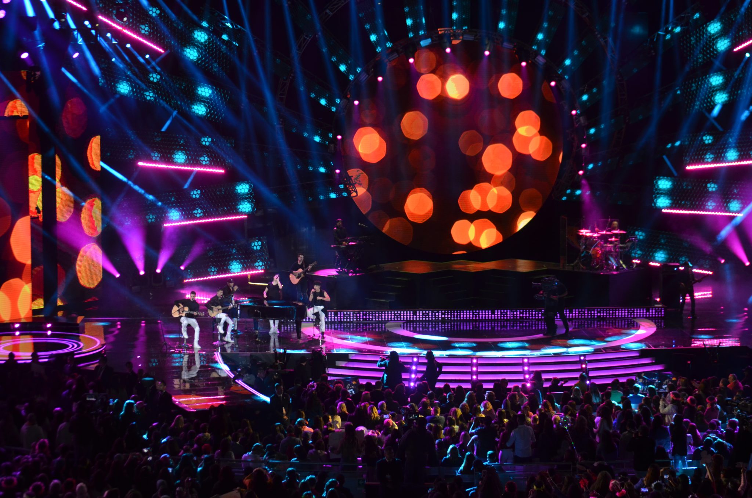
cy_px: 249
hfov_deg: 24.7
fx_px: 1720
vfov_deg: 16.5
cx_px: 376
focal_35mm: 82
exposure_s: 1/125
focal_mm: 55
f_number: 4
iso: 800
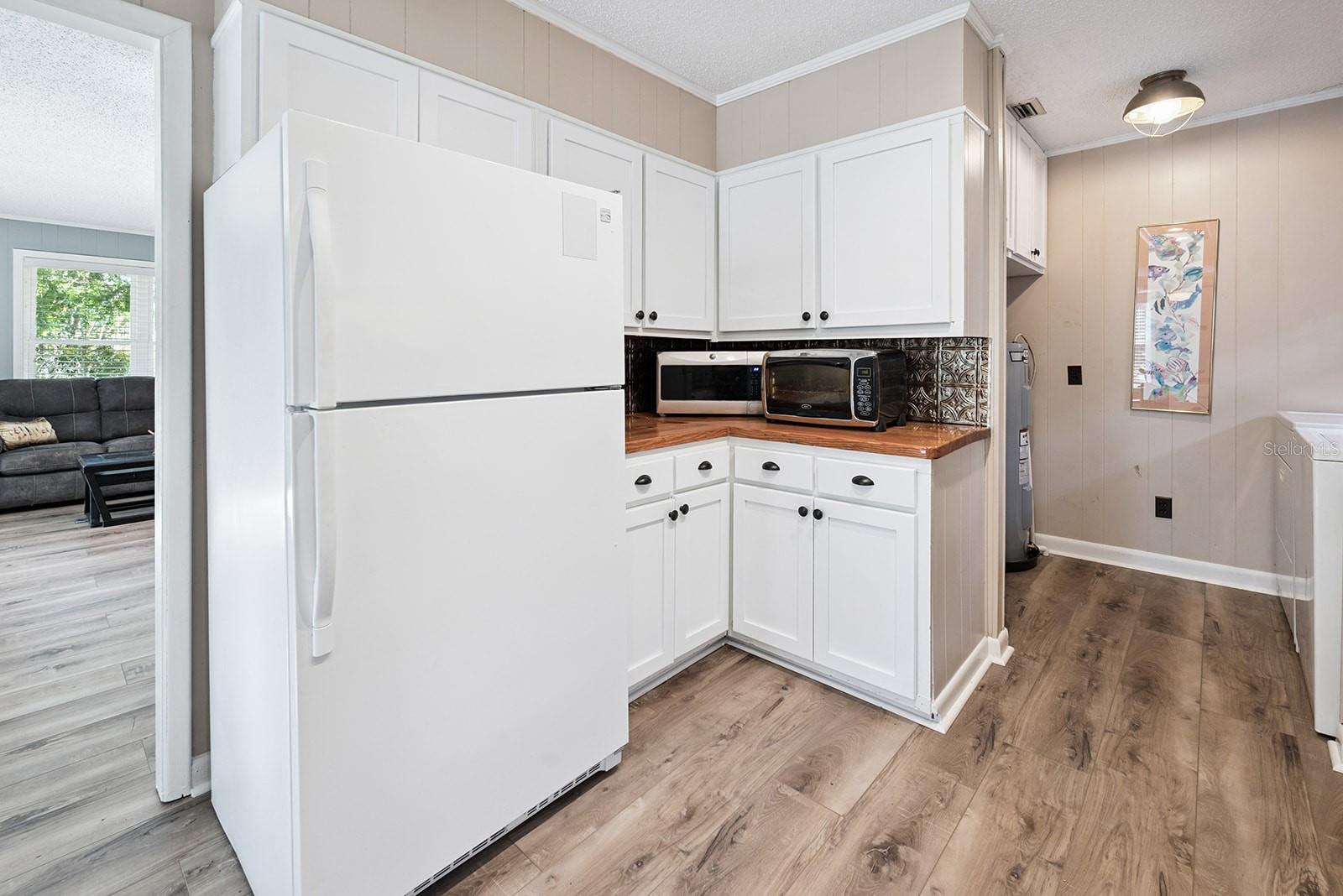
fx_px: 522
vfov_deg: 81.3
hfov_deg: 104.2
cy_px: 448
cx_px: 672
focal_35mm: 14
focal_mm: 14
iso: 320
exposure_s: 1/13
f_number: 8
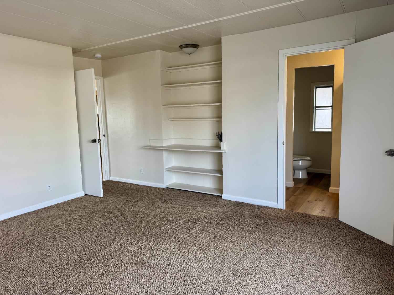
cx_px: 197
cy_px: 148
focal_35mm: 24
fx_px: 273
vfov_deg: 56.8
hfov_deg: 71.6
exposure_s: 1/121
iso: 64
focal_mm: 6.76
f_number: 1.78
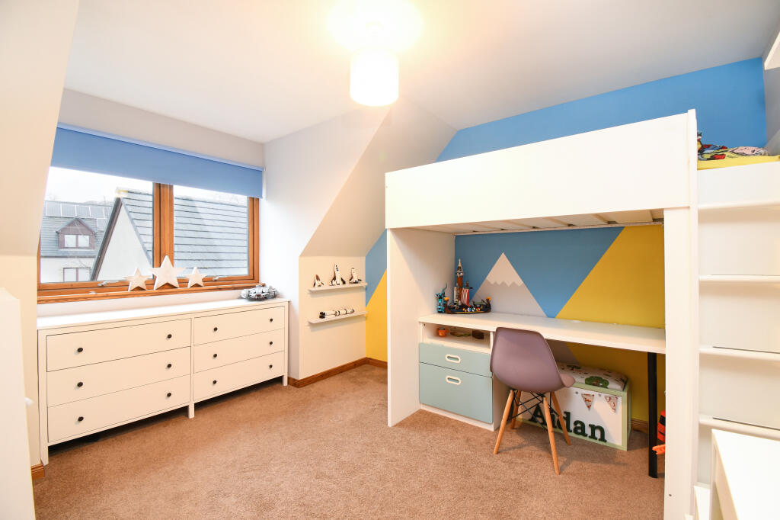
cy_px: 260
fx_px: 325
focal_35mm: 15
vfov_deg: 77.3
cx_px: 390
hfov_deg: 100.4
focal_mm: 10
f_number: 9
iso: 500
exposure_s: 1/1.6
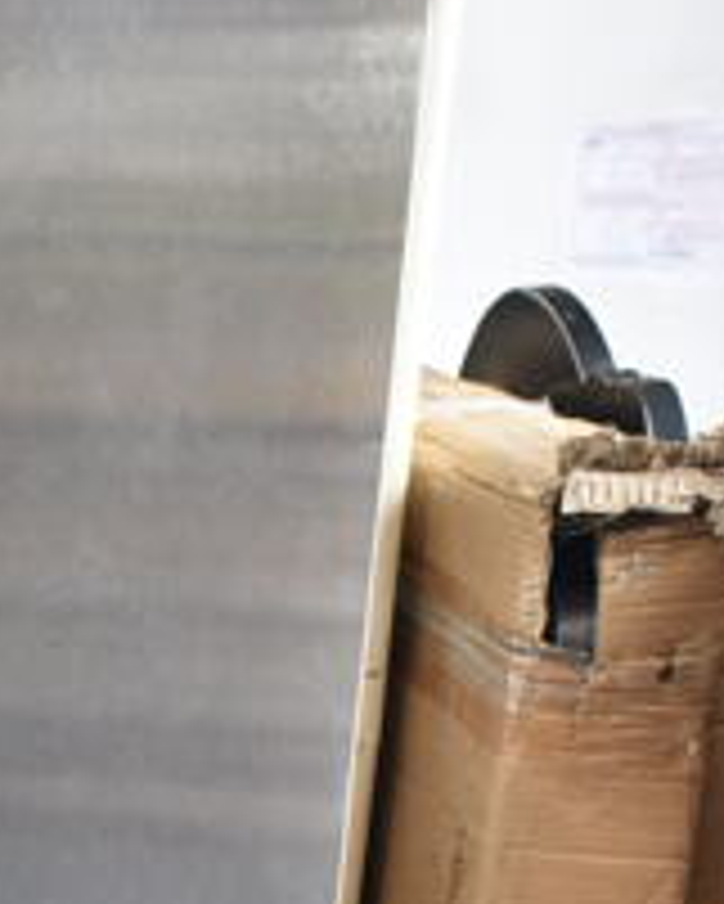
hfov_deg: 12.4
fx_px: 3078
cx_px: -535
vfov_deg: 15.6
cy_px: 1298
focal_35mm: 115
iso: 125
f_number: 3.5
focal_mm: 18
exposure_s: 1/30
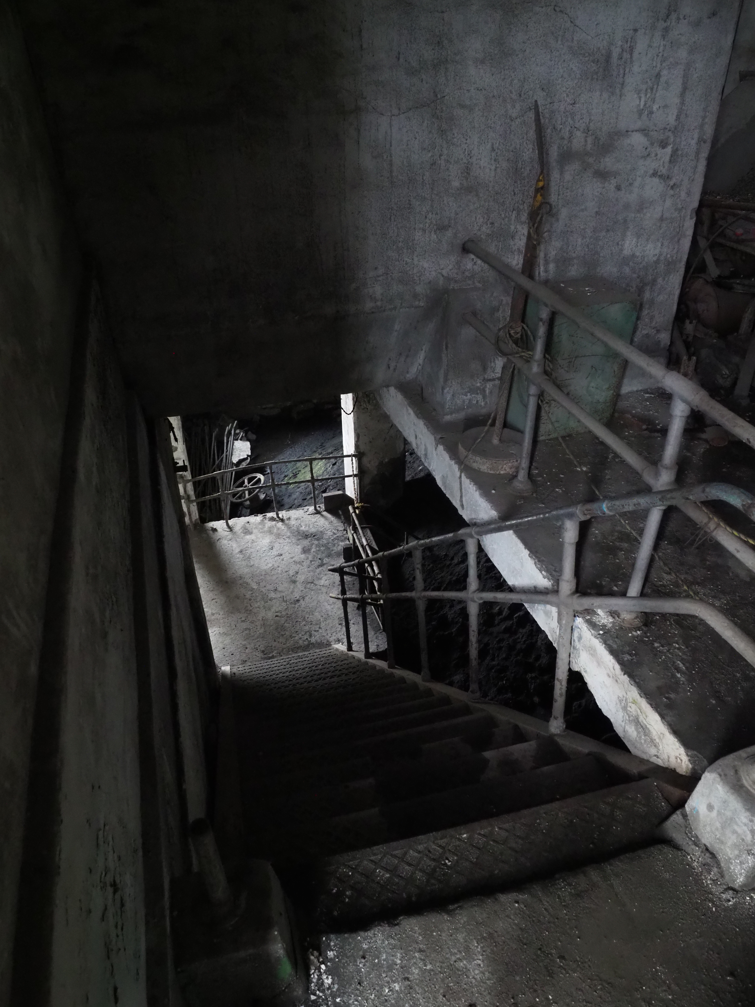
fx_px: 698
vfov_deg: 71.6
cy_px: 504
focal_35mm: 24
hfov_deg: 56.8
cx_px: 378
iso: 6400
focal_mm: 12
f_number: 5.6
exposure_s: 1/10
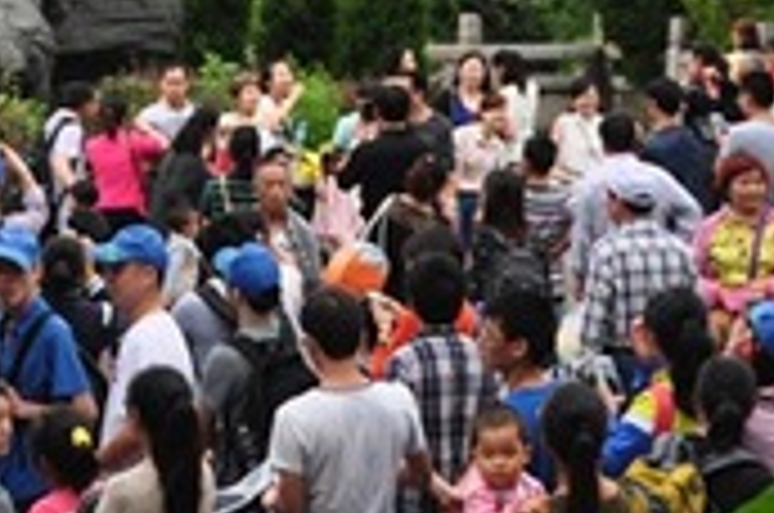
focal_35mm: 148
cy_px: -166
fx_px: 3176
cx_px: 176
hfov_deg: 13.8
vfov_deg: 9.1
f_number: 5.6
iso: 200
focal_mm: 34
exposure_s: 1/125
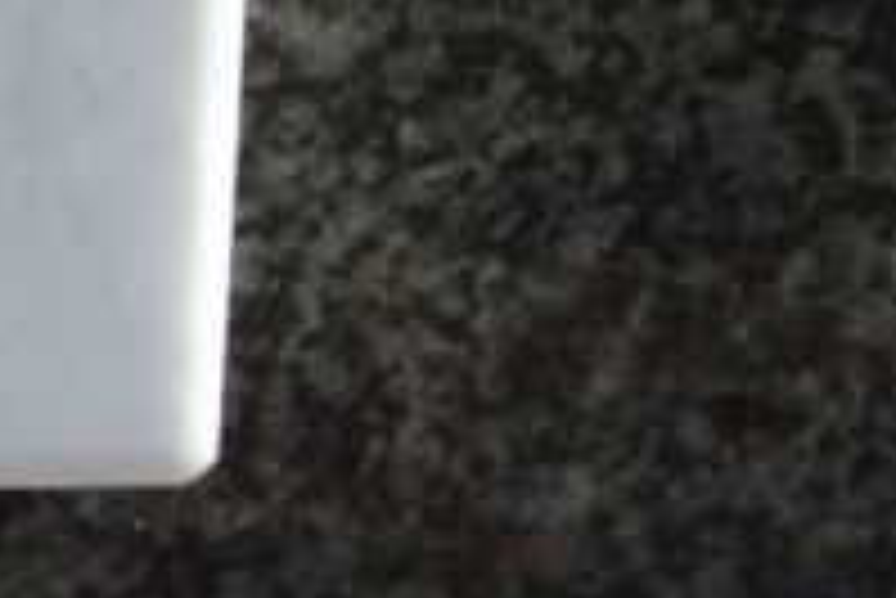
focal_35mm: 424
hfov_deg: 4.7
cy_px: -236
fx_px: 10549
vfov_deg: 3.2
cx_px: -1306
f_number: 8
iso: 200
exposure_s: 1/250
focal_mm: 55
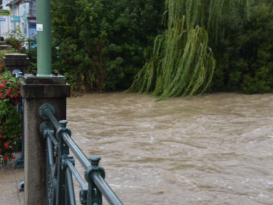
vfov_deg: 20.7
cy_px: 102
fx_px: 560
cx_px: 131
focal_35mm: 71
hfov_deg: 27.4
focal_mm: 65
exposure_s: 1/125
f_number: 5.6
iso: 400
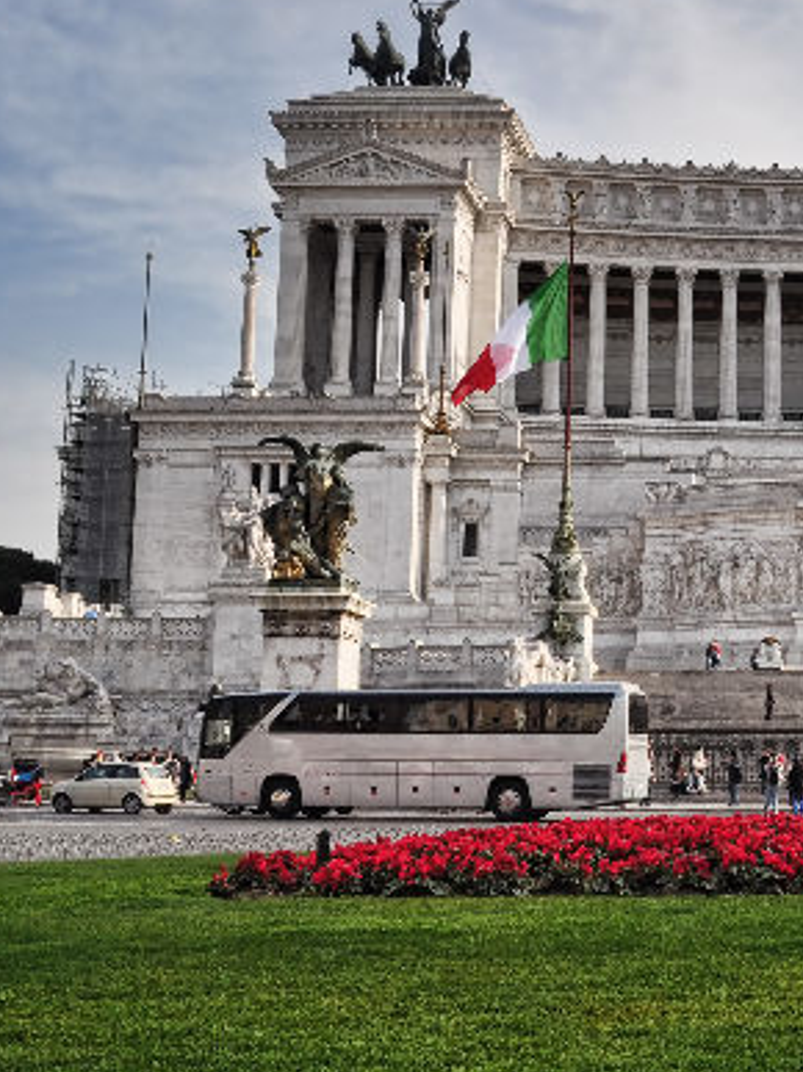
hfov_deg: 21.2
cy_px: 488
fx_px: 2042
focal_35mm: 66
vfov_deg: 29.4
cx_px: 875
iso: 320
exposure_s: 1/320
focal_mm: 24
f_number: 13
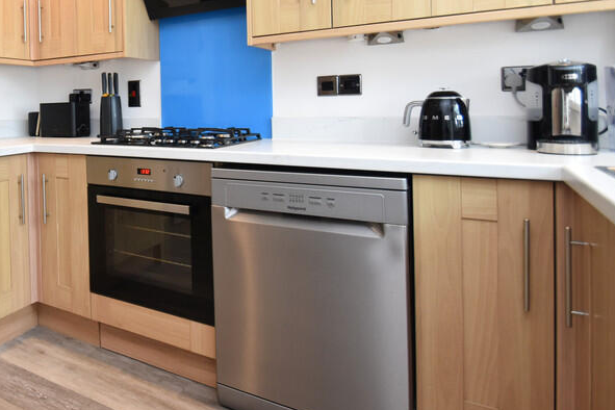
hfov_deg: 63.9
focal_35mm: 26
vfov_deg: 47.1
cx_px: 131
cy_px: 88
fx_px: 444
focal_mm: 10
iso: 800
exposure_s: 1/125
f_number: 4
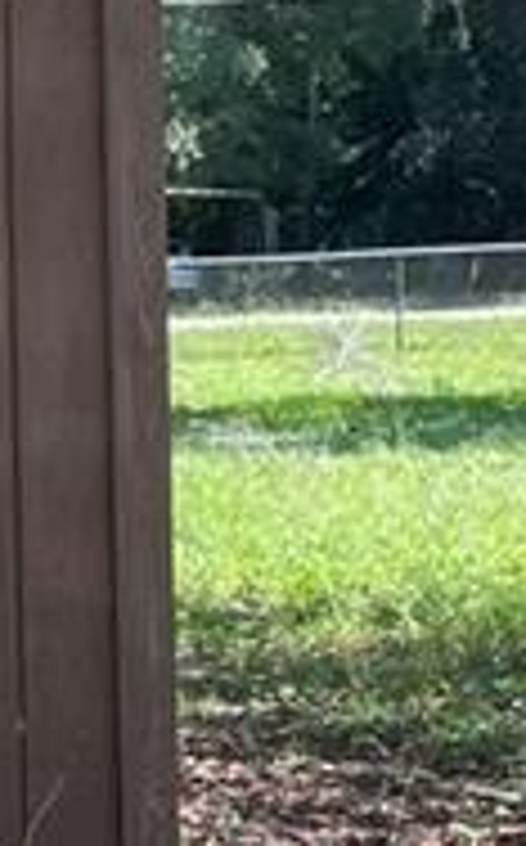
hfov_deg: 6.9
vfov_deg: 11.9
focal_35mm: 176
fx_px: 4049
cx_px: -899
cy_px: 585
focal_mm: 4.2
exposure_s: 1/467
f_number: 1.6
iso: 32
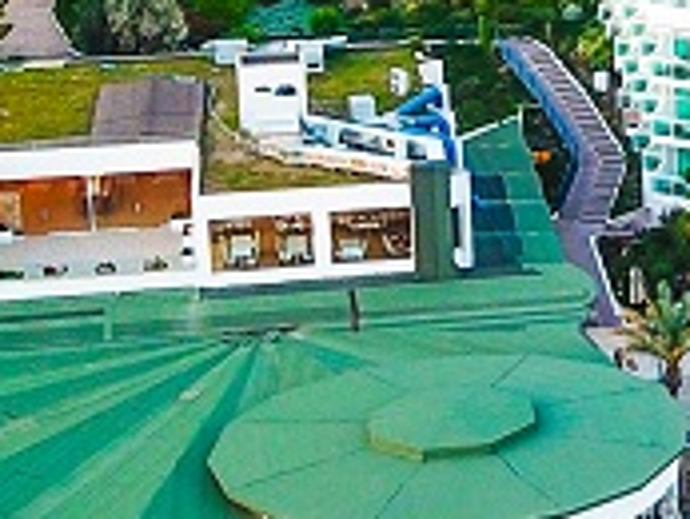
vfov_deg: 10.9
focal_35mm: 135
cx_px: 1069
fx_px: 2693
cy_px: 78
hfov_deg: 13.6
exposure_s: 1/25
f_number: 2.2
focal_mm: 4.73
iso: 116
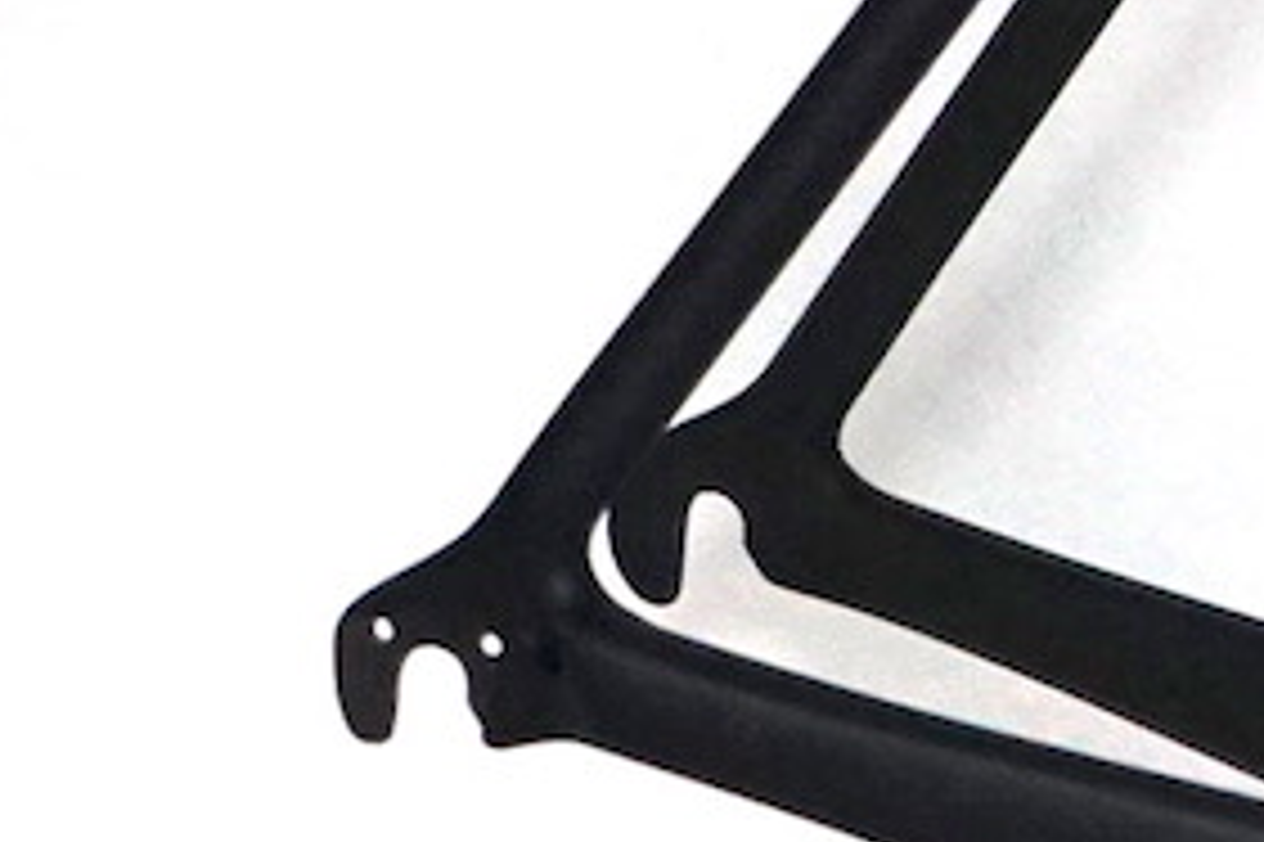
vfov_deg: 3.4
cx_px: 4291
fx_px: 14246
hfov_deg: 4.8
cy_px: -761
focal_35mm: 406
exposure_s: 1/160
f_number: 5
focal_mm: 57
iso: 2000
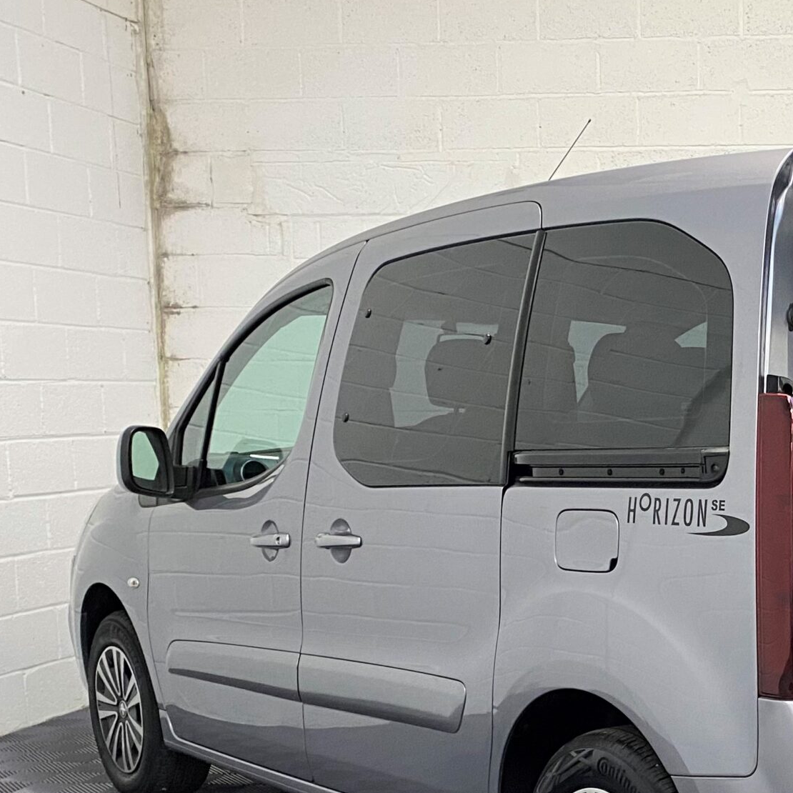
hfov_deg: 29.4
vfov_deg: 31.8
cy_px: 552
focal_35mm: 53
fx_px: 1374
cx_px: 851
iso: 200
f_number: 1.8
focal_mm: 4.25
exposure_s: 1/50
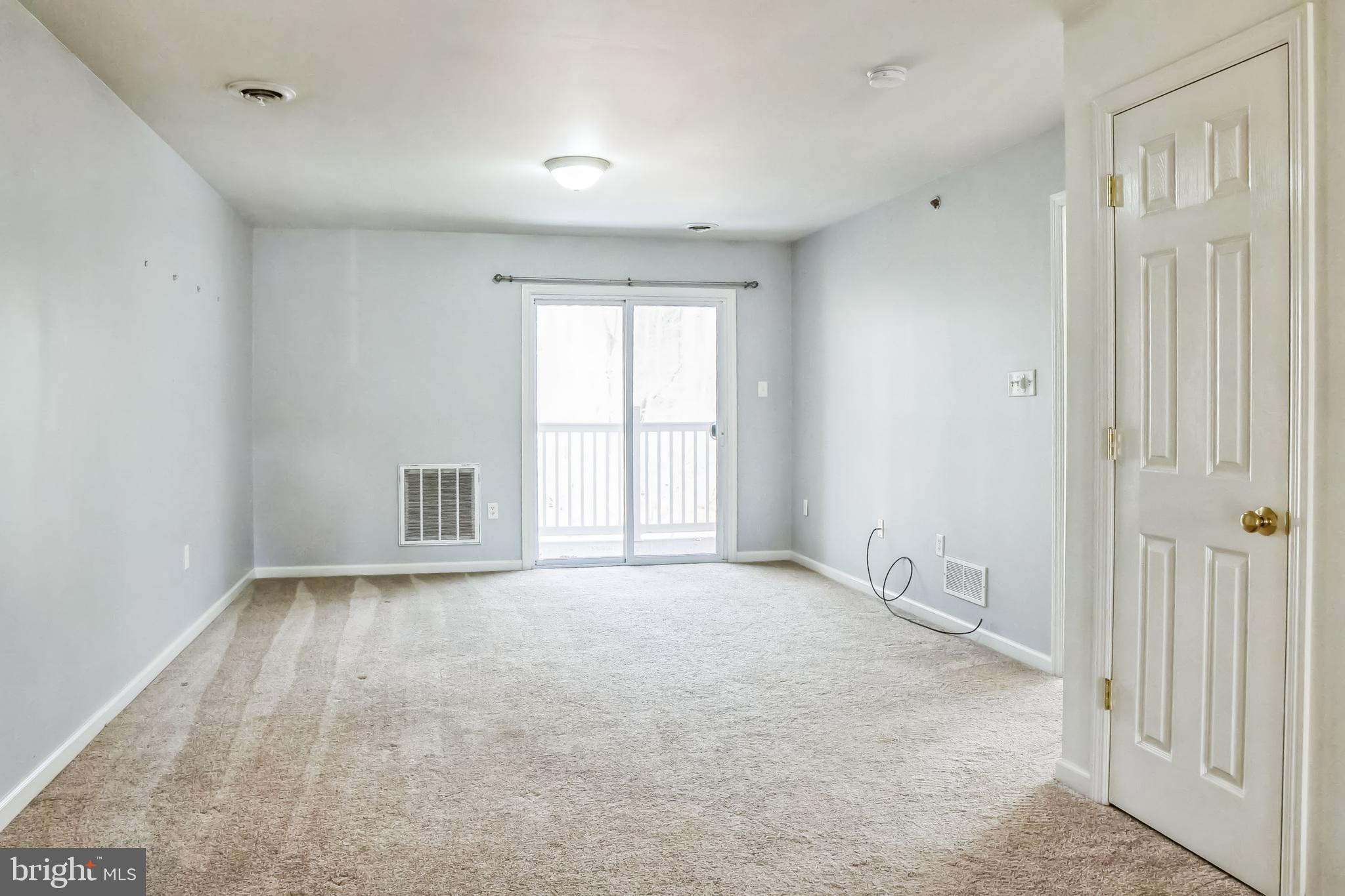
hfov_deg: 73.7
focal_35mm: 24
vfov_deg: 53.1
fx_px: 897
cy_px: 448
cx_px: 672
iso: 2000
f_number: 6.3
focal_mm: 16
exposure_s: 1/160
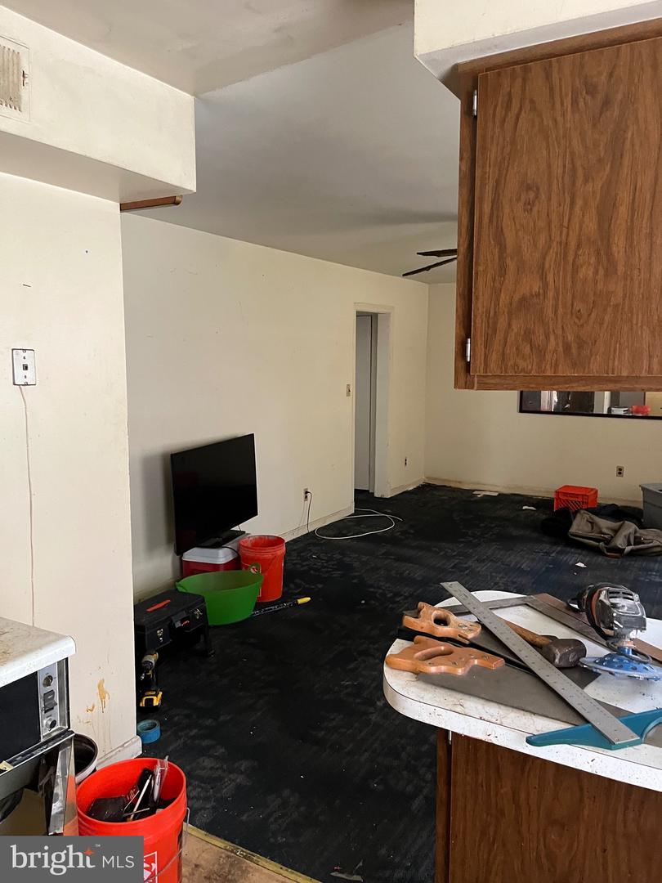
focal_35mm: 26
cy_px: 442
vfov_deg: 67.3
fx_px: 663
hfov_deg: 53.1
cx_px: 331
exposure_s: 1/54
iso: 500
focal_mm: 5.1
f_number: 1.6
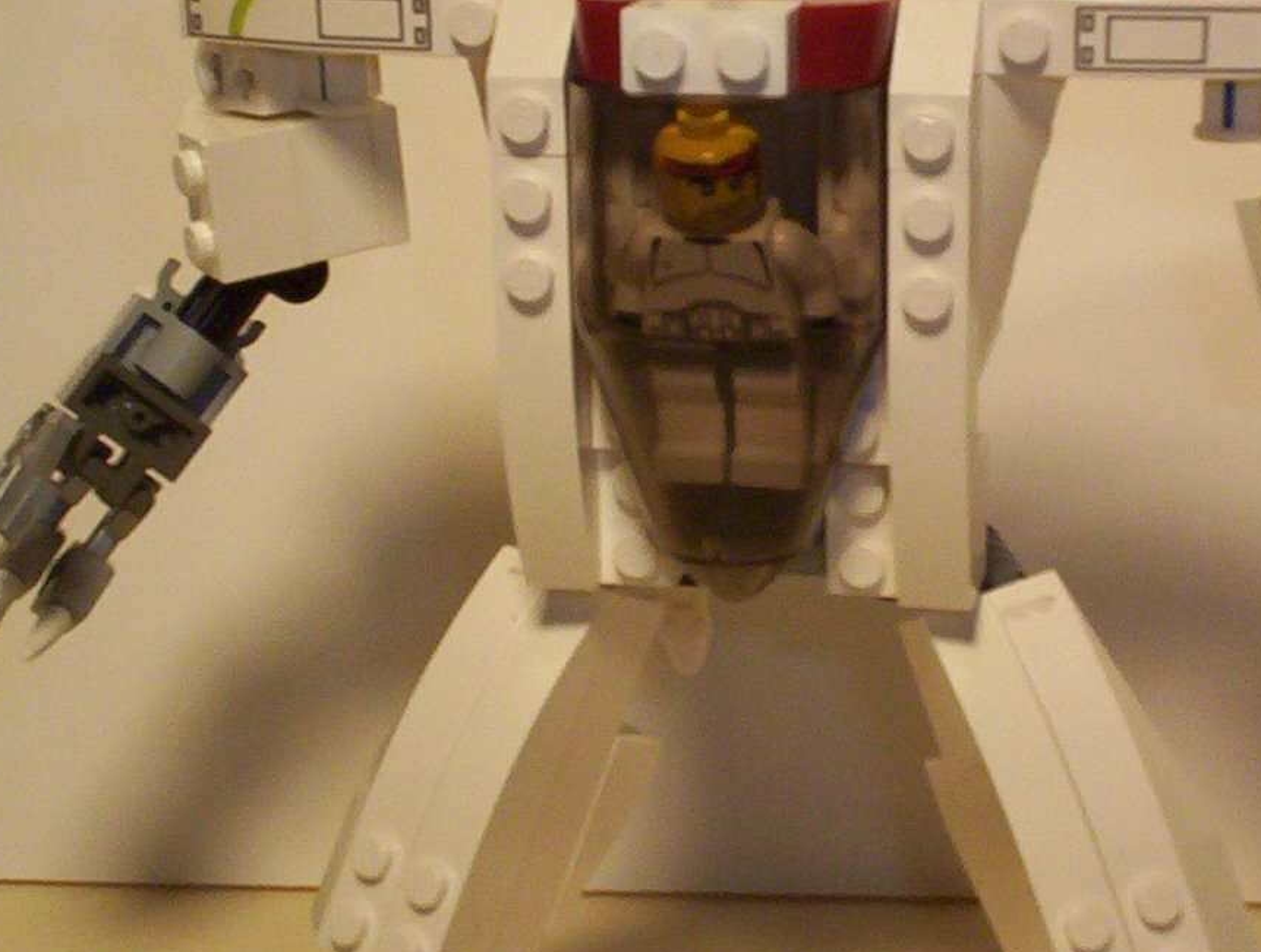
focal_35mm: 72
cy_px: 420
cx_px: 870
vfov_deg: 20.5
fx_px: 2629
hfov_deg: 26.8
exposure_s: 1/60
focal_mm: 4.99
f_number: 4.5
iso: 140
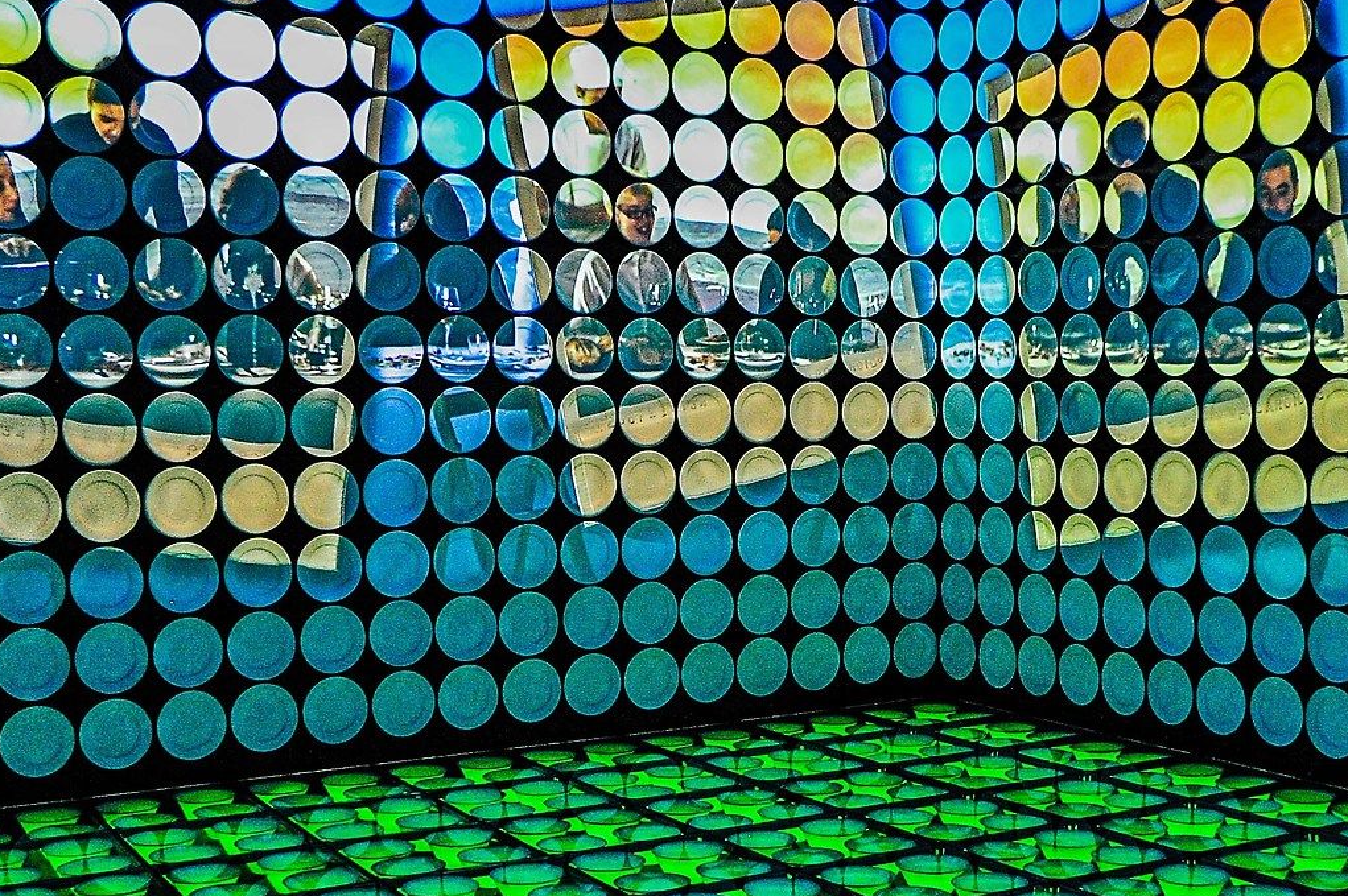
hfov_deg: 41.8
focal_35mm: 47
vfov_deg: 28.4
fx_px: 1758
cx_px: 787
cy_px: 598
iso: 1600
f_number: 3.5
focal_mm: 20
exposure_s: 1/50
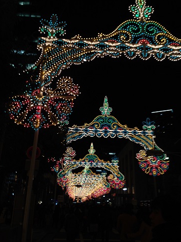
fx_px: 237
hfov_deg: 41.8
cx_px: 91
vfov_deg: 54.0
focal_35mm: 34
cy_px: 121
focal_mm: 4.12
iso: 50
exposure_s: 1/30
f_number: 2.4
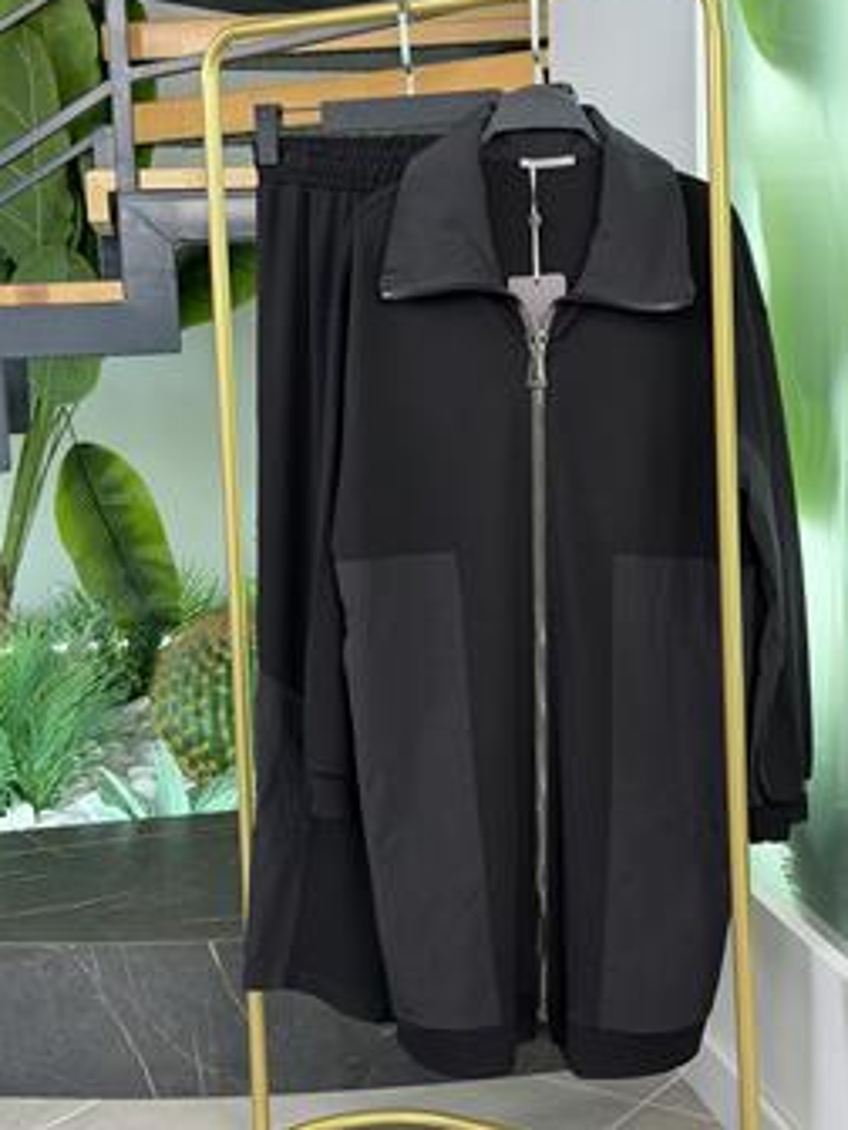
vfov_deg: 32.6
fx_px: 1927
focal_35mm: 59
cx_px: 515
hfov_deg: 24.8
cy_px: 483
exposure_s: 1/203
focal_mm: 6.76
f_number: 1.78
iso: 160
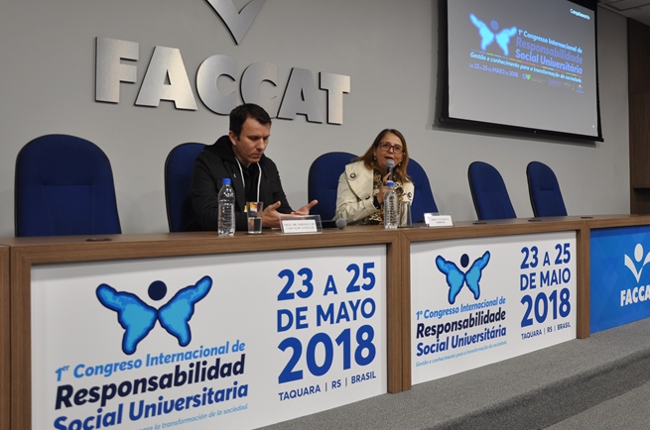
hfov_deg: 57.1
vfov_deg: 39.8
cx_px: 375
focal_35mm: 33
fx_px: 595
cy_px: 192
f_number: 5
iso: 400
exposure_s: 1/25
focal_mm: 18
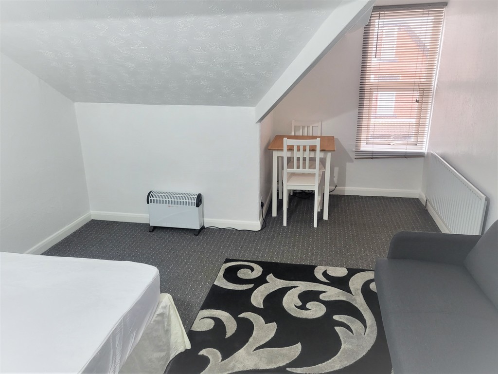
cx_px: 249
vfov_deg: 53.1
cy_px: 187
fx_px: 374
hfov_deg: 67.3
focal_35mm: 26
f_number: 1.8
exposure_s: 1/100
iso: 320
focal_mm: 4.25
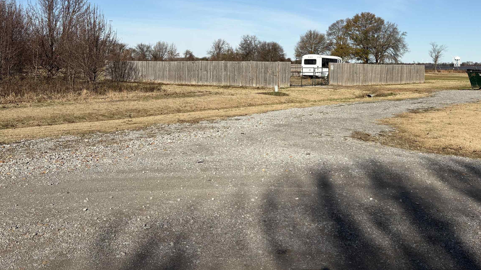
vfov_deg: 30.7
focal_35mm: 38
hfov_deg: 52.7
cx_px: 267
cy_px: 71
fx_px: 485
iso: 50
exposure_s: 1/5814
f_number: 1.6
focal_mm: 5.96
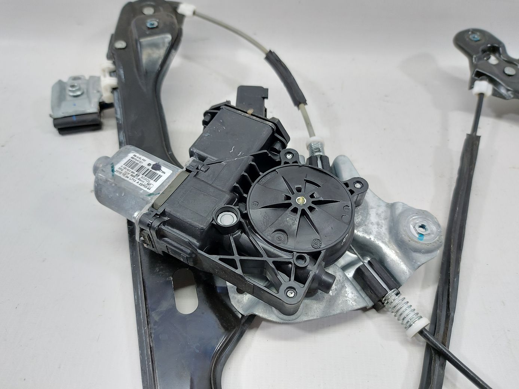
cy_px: 194
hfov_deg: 71.6
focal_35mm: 24
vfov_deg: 56.8
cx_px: 260
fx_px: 360
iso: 100
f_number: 1.8
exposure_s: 1/60
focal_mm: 5.23
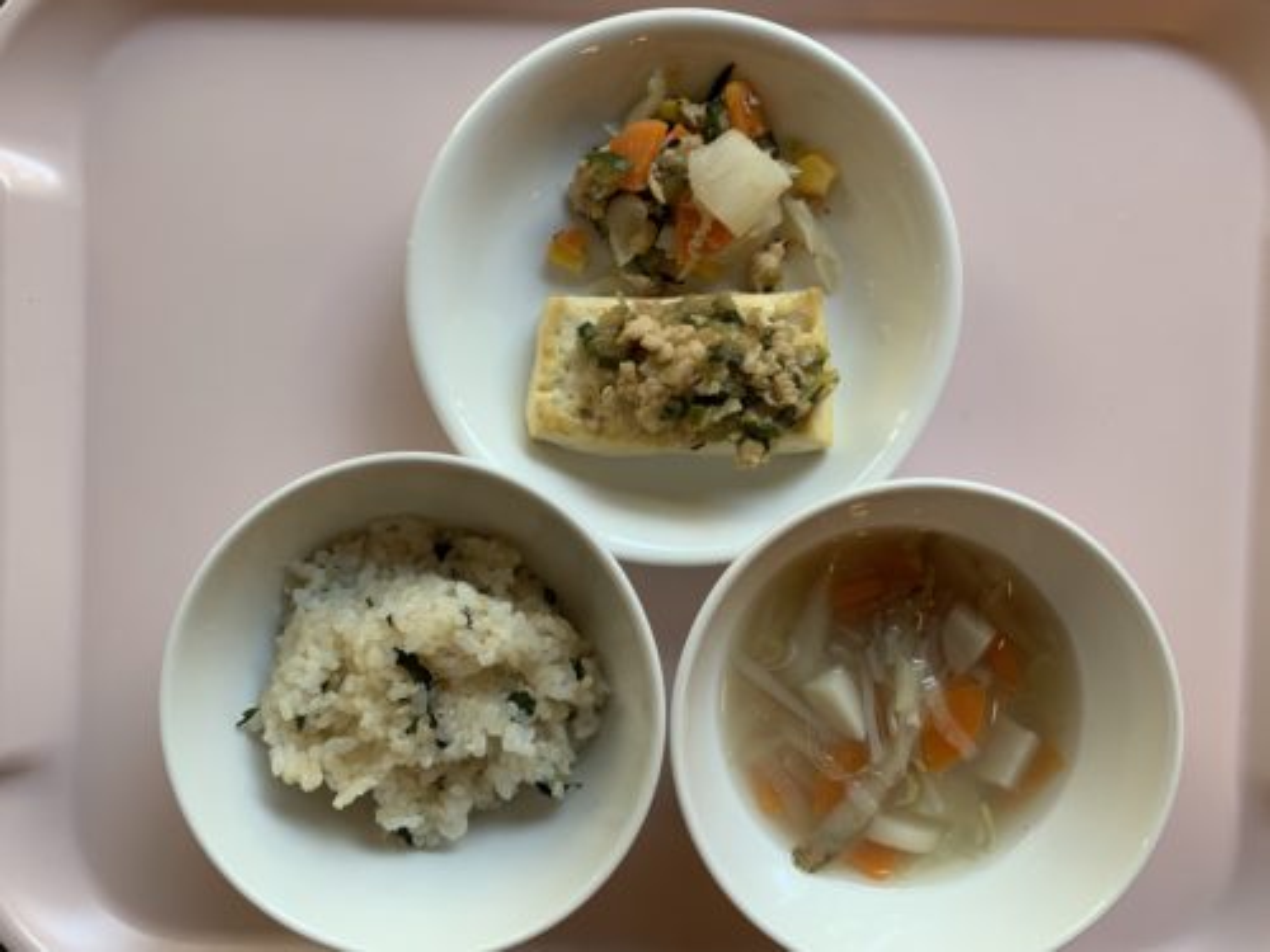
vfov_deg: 53.1
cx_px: 635
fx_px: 954
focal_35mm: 26
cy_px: 476
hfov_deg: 67.3
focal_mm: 4.25
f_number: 1.8
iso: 100
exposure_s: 1/106
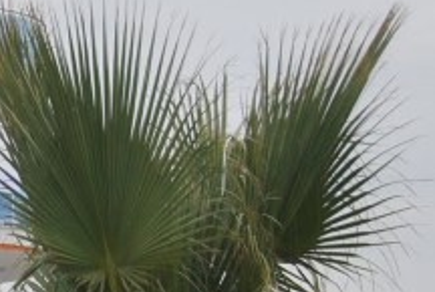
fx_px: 4238
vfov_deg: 3.9
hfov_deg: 5.7
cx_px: -555
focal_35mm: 350
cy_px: 312
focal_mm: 44
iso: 100
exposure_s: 1/200
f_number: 7.1
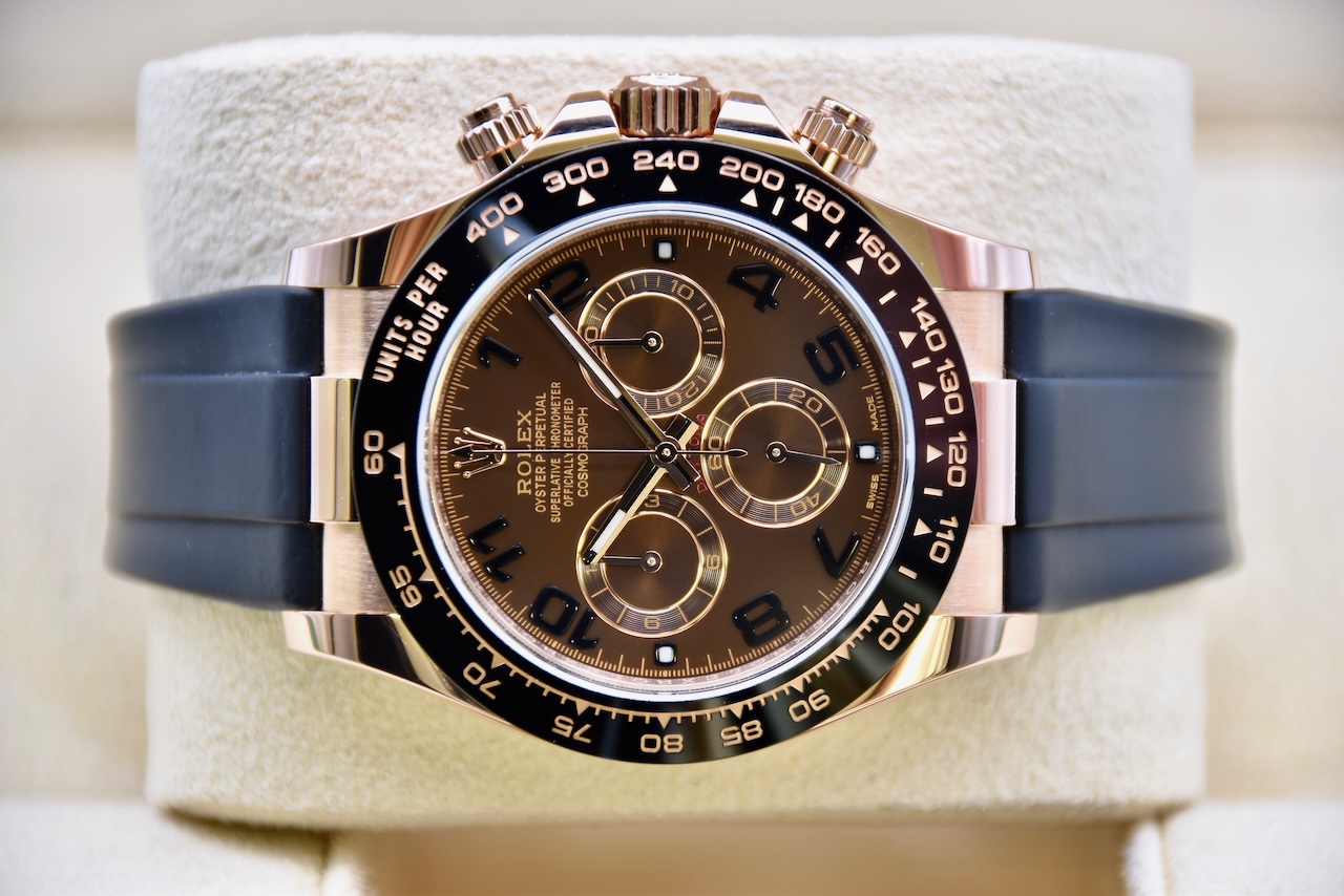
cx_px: 672
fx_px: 14002
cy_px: 448
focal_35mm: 375
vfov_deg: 3.7
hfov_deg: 5.5
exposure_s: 1/4
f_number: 6.3
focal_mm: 250
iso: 100
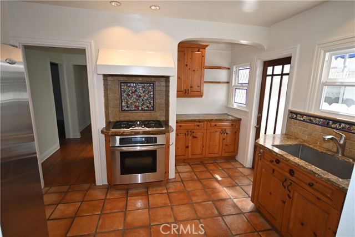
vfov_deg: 67.4
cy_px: 118
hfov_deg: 90.0
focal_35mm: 18
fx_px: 178
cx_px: 178
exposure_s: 1/60
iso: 200
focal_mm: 12
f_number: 4
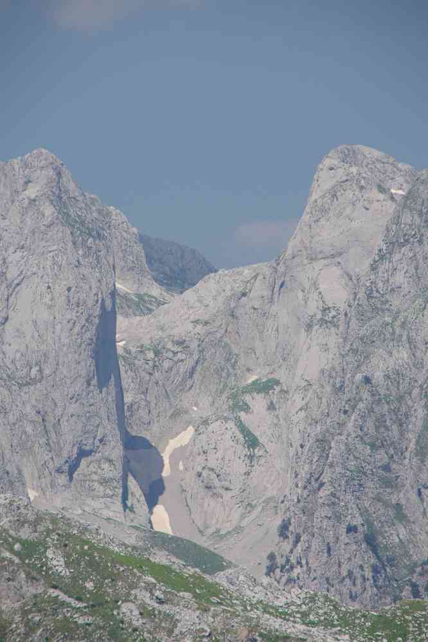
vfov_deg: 8.1
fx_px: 4547
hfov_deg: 5.4
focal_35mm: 255
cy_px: 321
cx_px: 214
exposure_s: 1/200
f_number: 10
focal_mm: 170
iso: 200
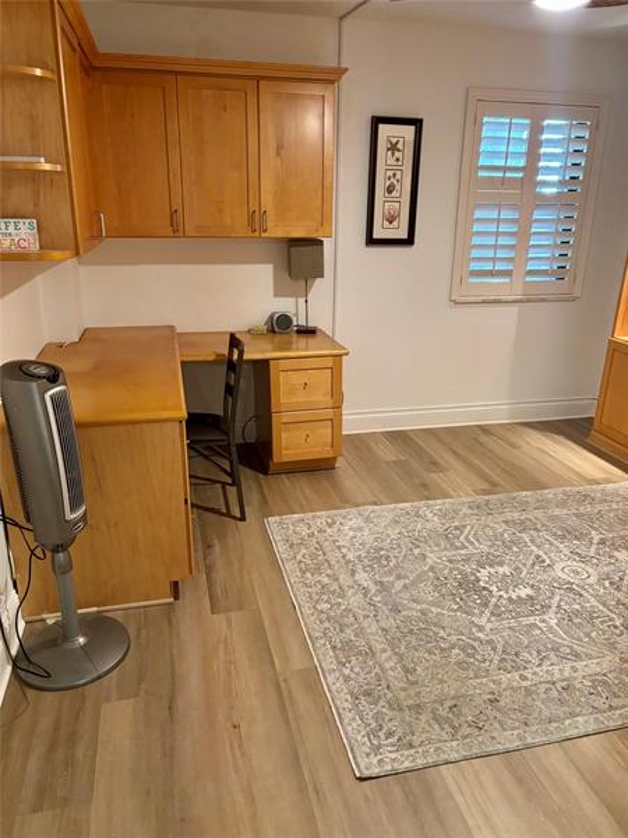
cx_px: 314
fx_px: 629
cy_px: 419
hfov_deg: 53.1
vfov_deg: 67.3
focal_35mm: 26
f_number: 1.6
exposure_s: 1/40
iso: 400
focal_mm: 5.96
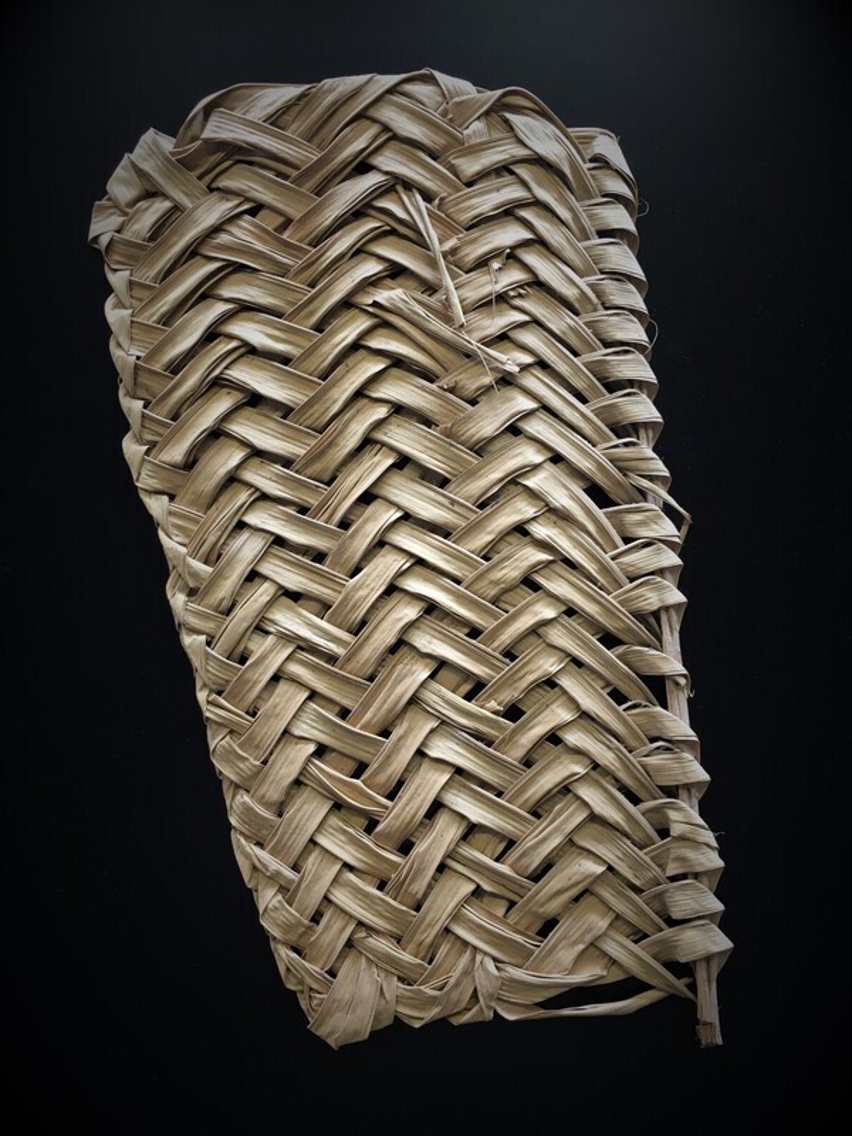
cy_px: 568
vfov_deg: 61.7
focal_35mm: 29
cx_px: 426
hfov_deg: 48.2
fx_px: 952
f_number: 2.2
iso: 64
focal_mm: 4.15
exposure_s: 1/33
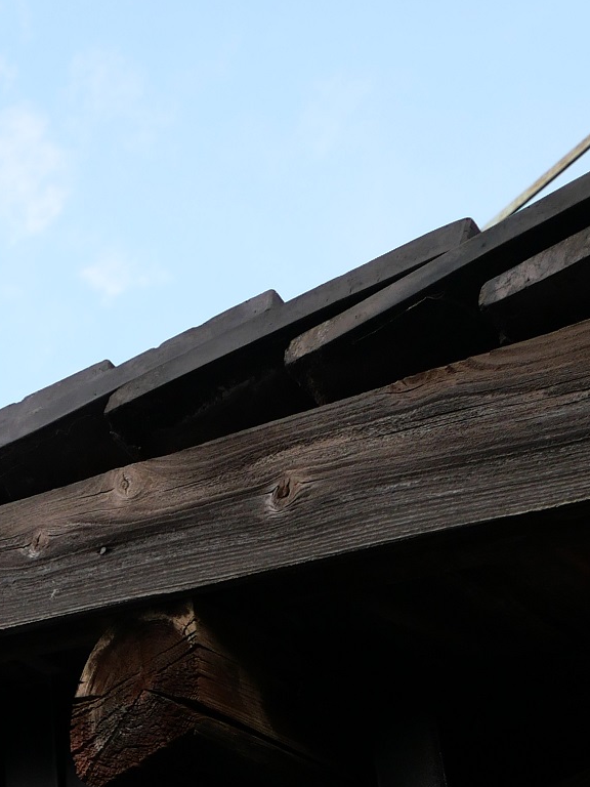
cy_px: 1126
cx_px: -252
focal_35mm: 74
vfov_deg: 22.4
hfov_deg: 18.1
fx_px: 1682
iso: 200
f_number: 4
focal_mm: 10.9
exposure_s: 1/125
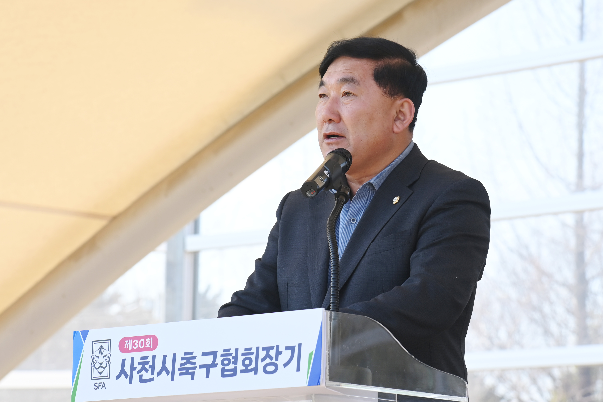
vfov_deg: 12.2
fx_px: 1876
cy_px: 201
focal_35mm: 112
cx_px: 302
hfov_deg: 18.3
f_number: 8
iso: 400
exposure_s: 1/400
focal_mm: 112
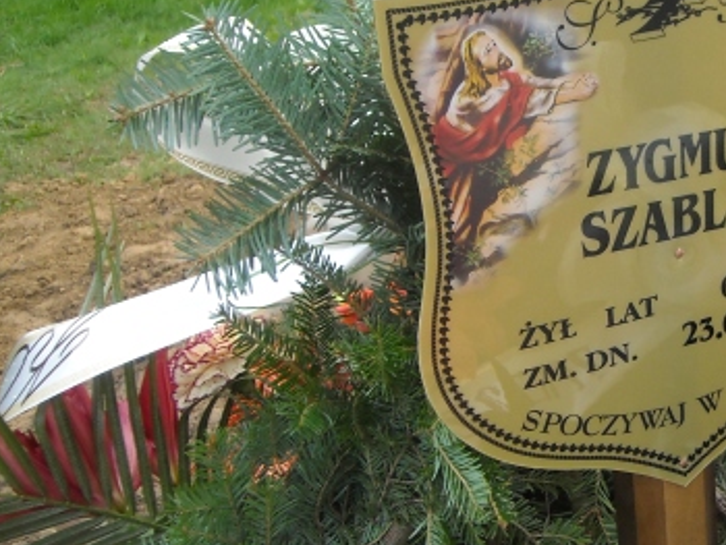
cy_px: 224
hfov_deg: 29.7
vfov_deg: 22.9
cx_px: 560
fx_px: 1343
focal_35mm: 64
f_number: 2.8
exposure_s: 1/250
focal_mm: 5.7
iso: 154
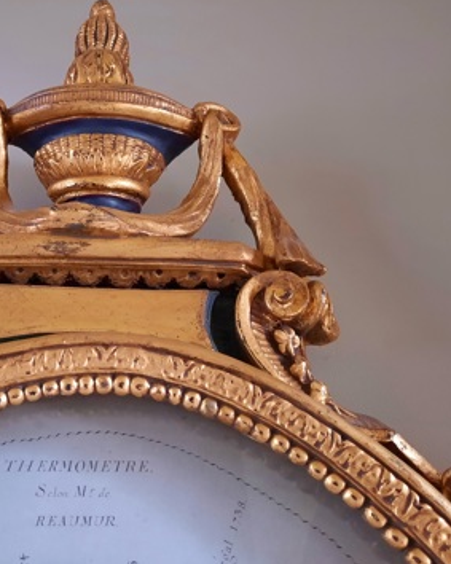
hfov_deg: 43.1
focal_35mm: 33
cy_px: 282
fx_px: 551
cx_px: 112
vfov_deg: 54.2
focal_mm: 4.6
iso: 500
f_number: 2
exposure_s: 1/25
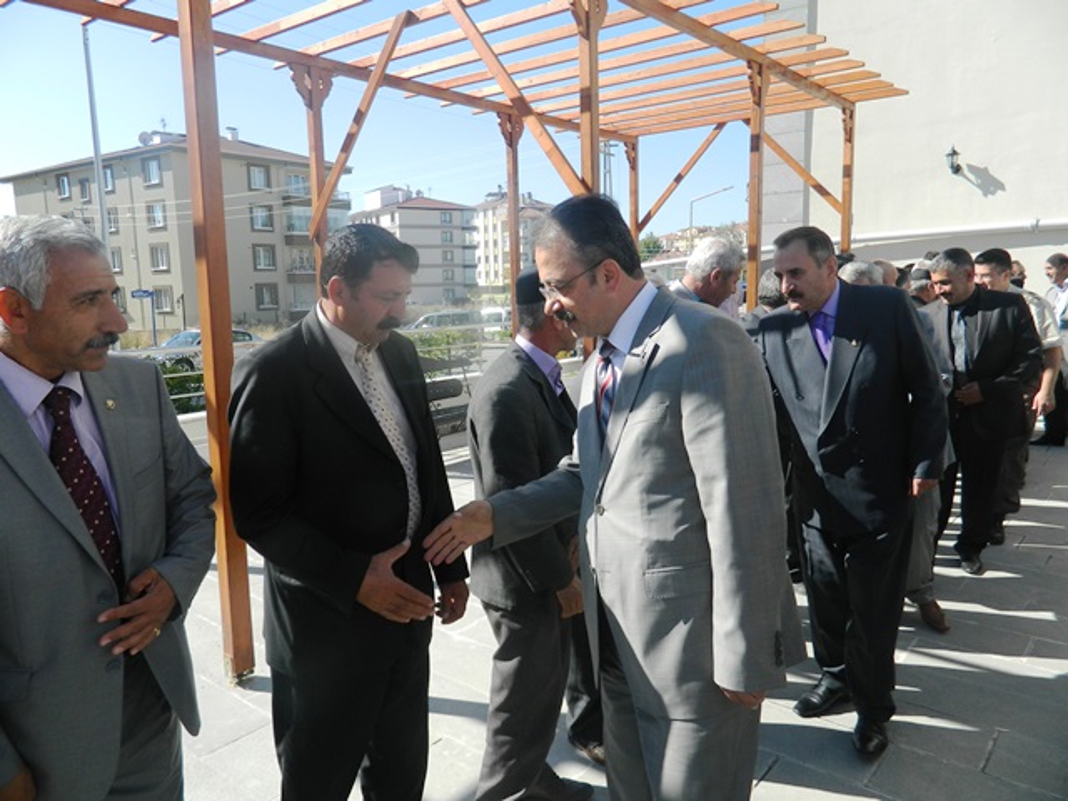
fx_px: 771
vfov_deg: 54.9
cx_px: 534
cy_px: 400
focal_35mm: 25
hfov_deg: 69.4
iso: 80
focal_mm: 4.5
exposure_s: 1/500
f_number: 3.1
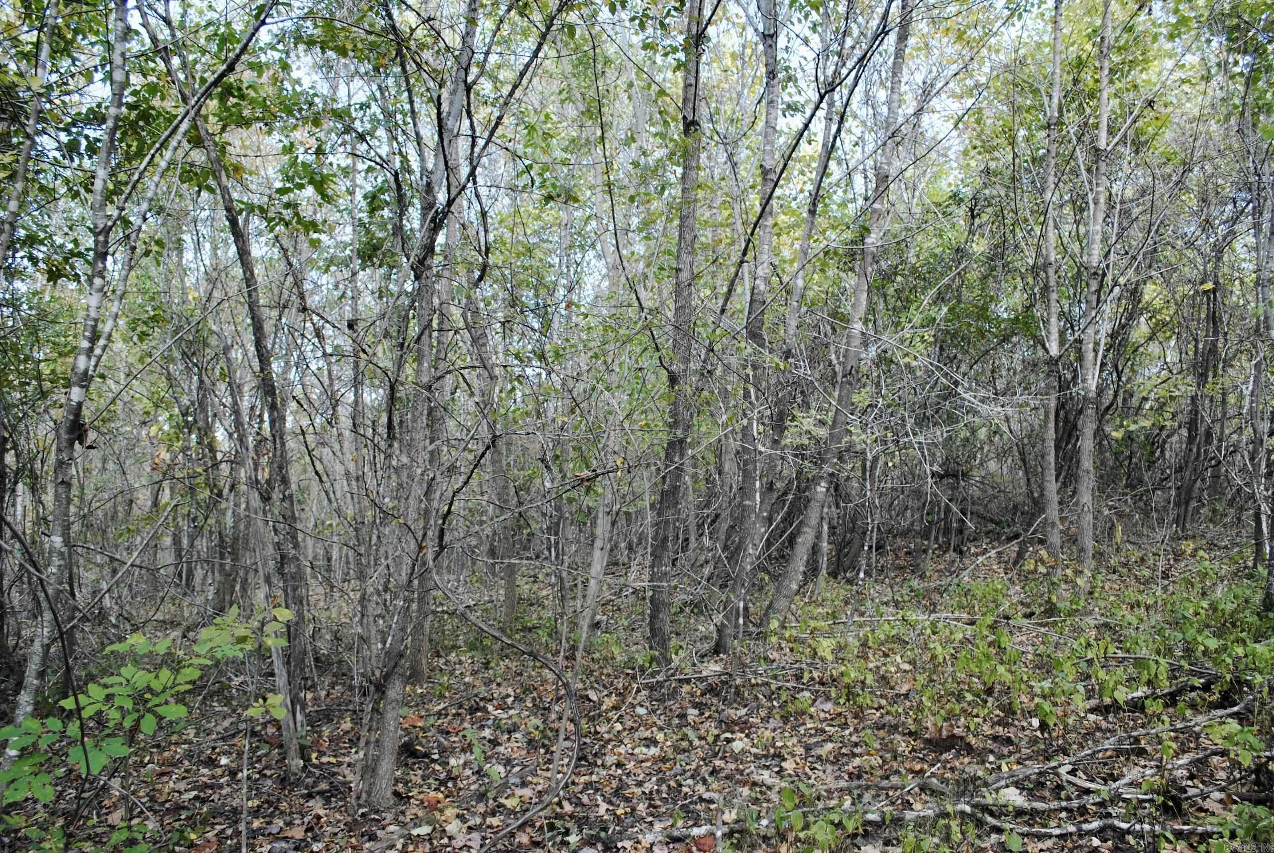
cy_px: 426
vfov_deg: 48.1
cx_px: 637
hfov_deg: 67.3
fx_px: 957
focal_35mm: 27
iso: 200
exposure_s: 1/100
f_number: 5
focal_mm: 18
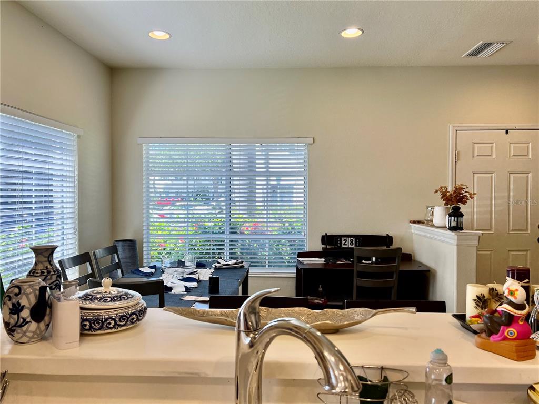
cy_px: 202
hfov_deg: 67.3
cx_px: 270
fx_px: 405
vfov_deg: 53.1
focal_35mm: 26
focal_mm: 5.7
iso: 40
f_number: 1.5
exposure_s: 1/203
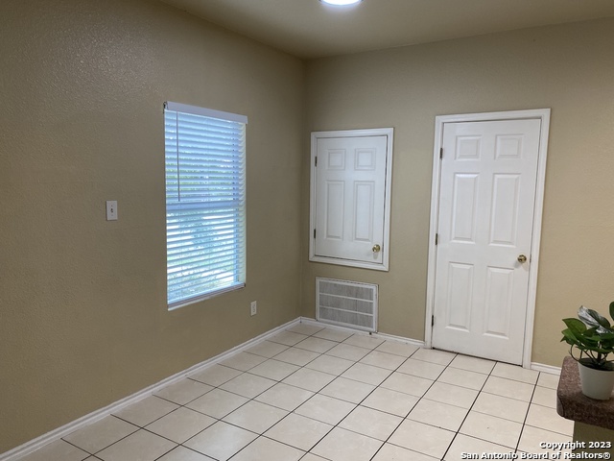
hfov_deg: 67.3
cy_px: 230
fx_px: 461
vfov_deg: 53.1
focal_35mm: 26
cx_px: 307
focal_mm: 4.25
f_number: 1.8
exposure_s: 1/120
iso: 125
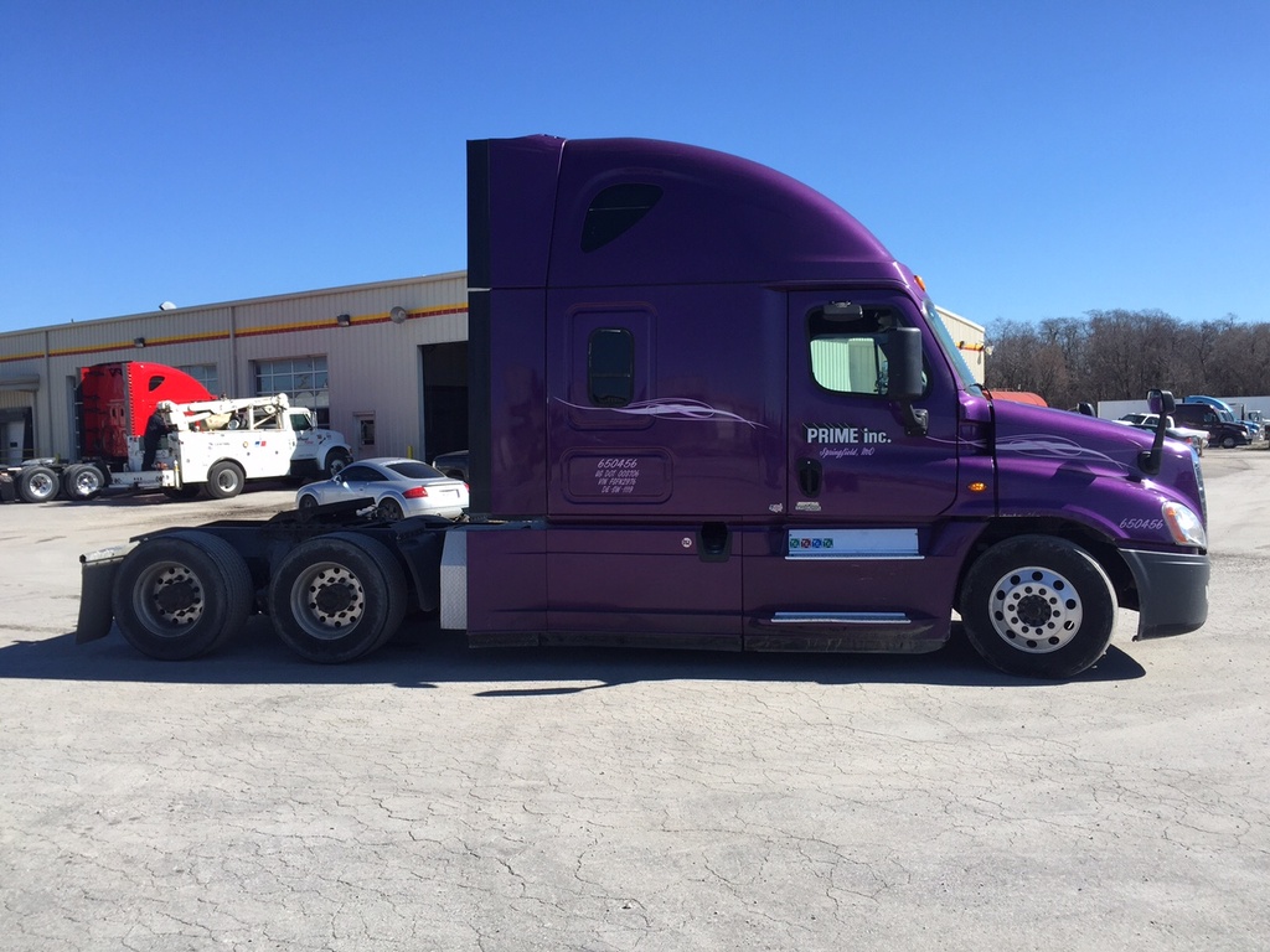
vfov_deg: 48.2
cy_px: 476
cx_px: 635
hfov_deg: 61.7
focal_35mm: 29
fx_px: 1064
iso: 32
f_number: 2.2
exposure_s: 1/1199
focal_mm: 4.15
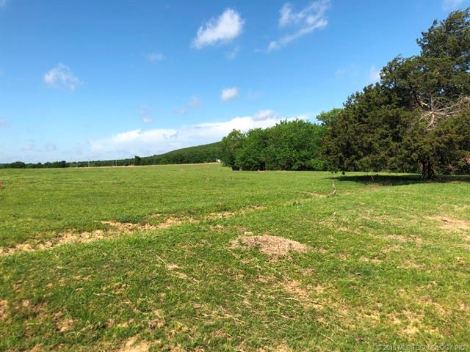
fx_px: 380
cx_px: 235
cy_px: 176
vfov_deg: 49.7
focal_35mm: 28
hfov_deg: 63.4
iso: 20
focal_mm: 3.99
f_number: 1.8
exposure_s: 1/1919
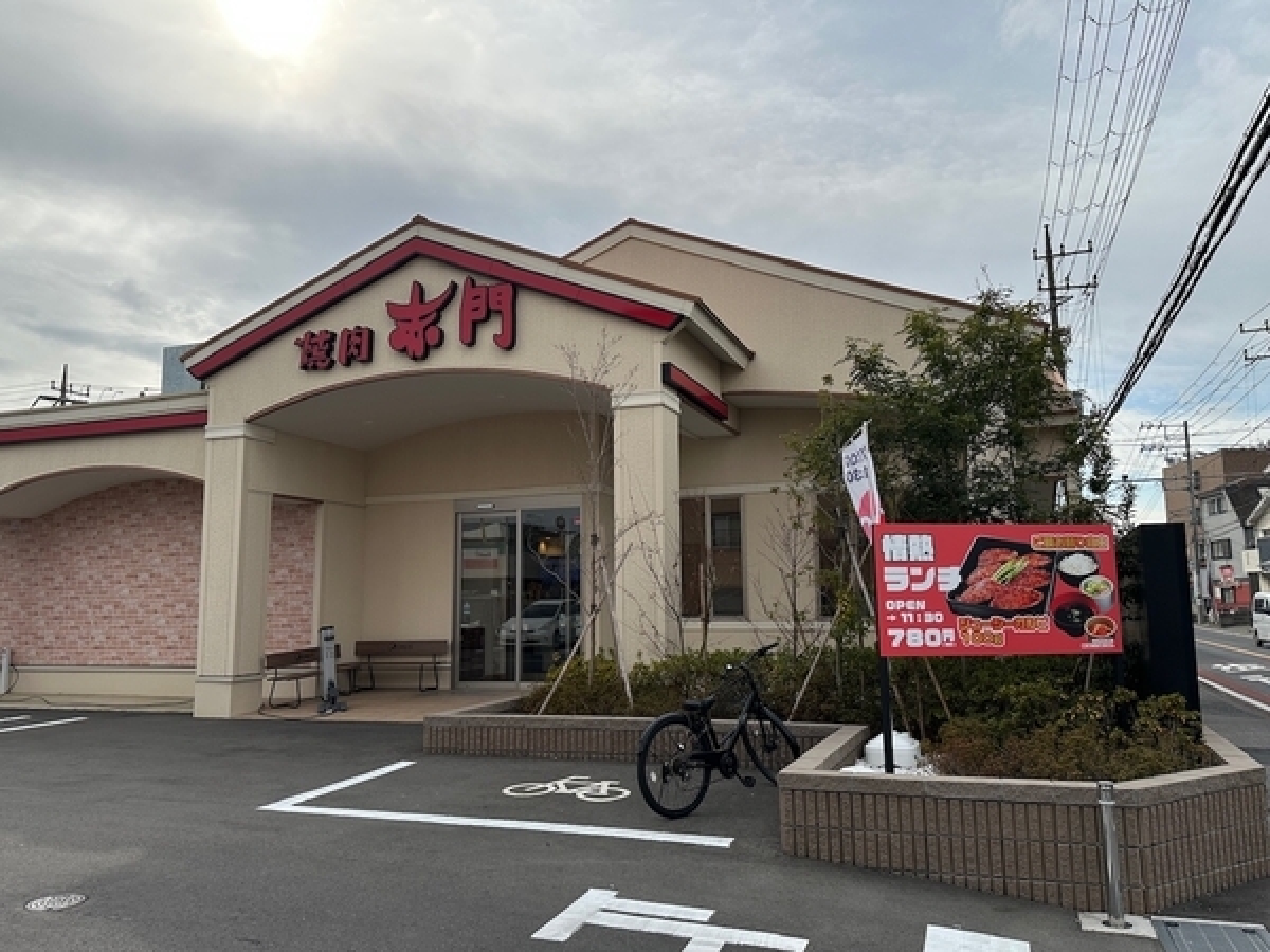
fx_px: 881
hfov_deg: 71.6
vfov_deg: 56.8
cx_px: 635
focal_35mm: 24
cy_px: 476
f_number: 1.78
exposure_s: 1/6623
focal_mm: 6.86
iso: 80
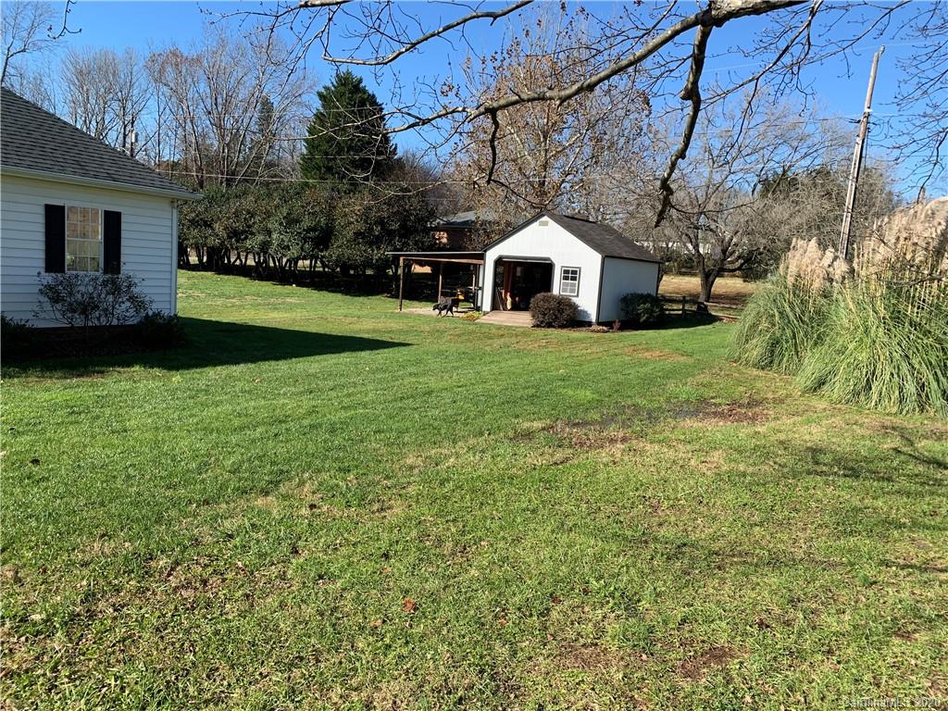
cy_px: 356
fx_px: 712
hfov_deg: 67.3
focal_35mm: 26
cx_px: 474
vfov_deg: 53.1
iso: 25
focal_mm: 4.25
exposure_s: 1/1205
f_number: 1.8
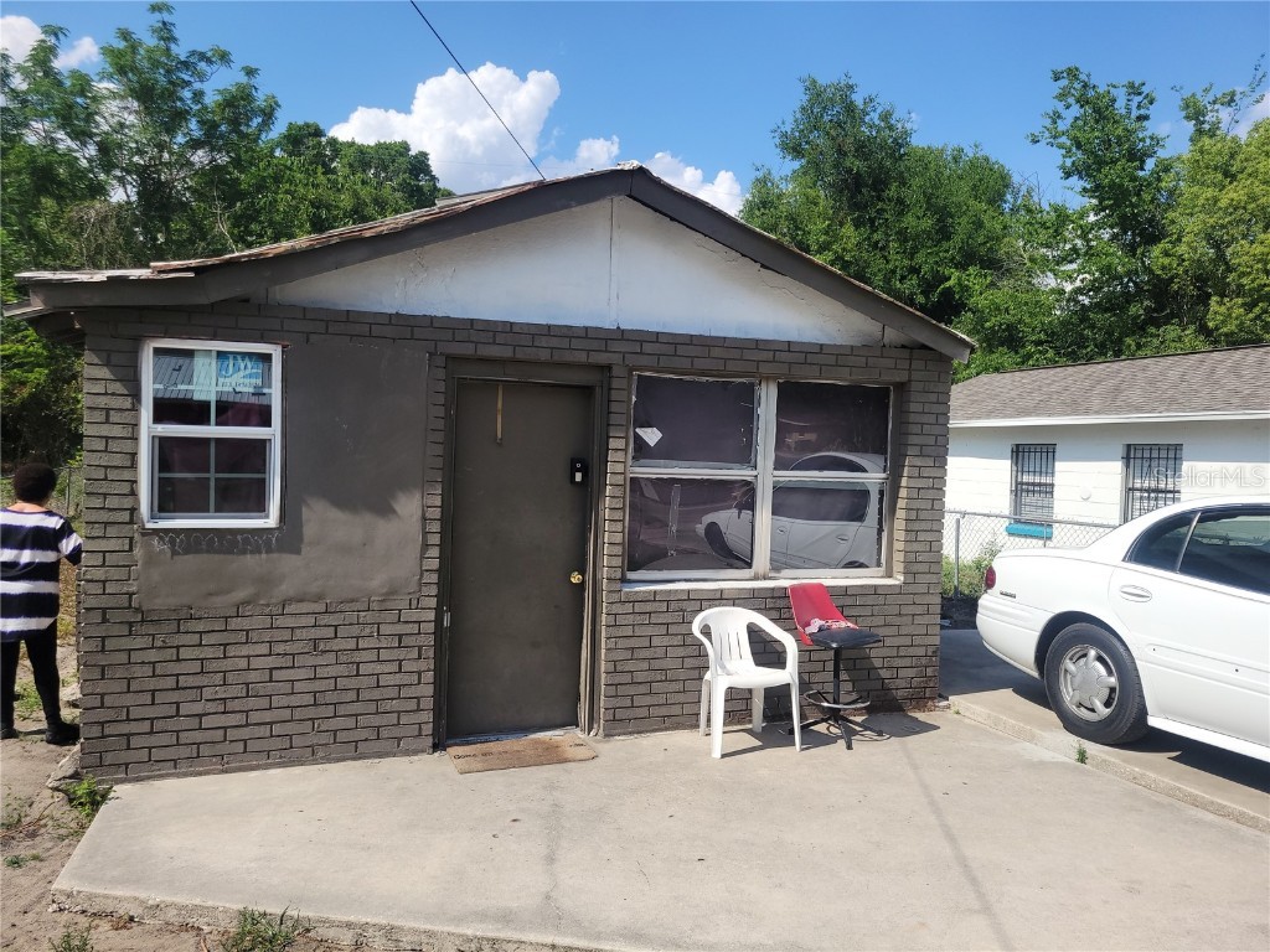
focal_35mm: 26
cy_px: 476
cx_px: 635
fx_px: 954
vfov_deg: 53.1
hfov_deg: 67.3
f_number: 1.8
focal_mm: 5.4
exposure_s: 1/2614
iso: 40
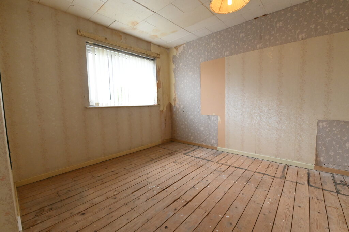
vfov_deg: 77.2
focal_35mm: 15
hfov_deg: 100.4
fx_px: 145
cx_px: 174
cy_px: 116
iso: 6400
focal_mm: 15
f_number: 10
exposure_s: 1/200
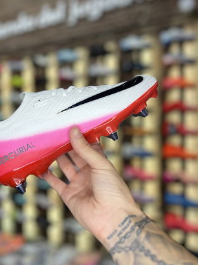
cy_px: 125
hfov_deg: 41.4
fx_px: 259
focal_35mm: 34
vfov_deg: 53.9
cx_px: 70
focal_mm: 5.7
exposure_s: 1/100
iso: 50
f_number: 1.5
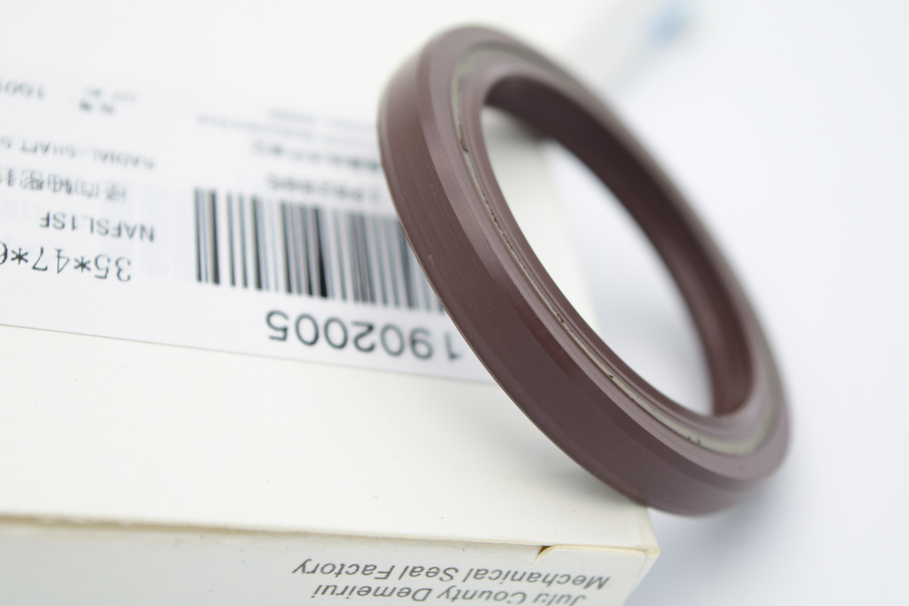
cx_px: 454
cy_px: 303
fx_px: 2083
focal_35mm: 82
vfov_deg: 16.6
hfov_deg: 24.6
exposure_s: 1/6
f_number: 5.6
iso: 100
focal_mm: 55
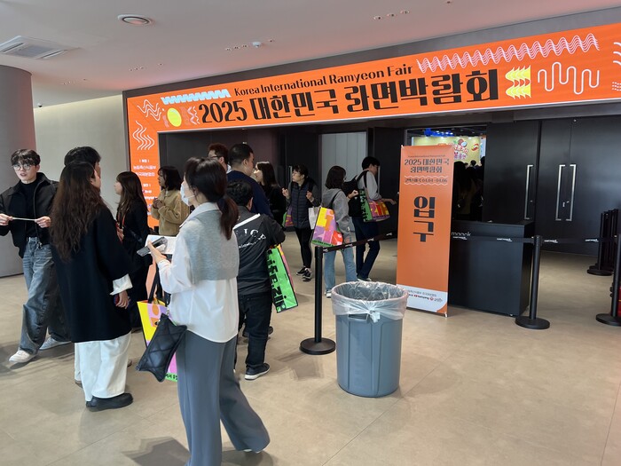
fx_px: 466
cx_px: 310
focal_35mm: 26
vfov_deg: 53.1
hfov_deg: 67.3
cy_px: 233
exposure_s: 1/120
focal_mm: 5.7
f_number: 1.5
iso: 80
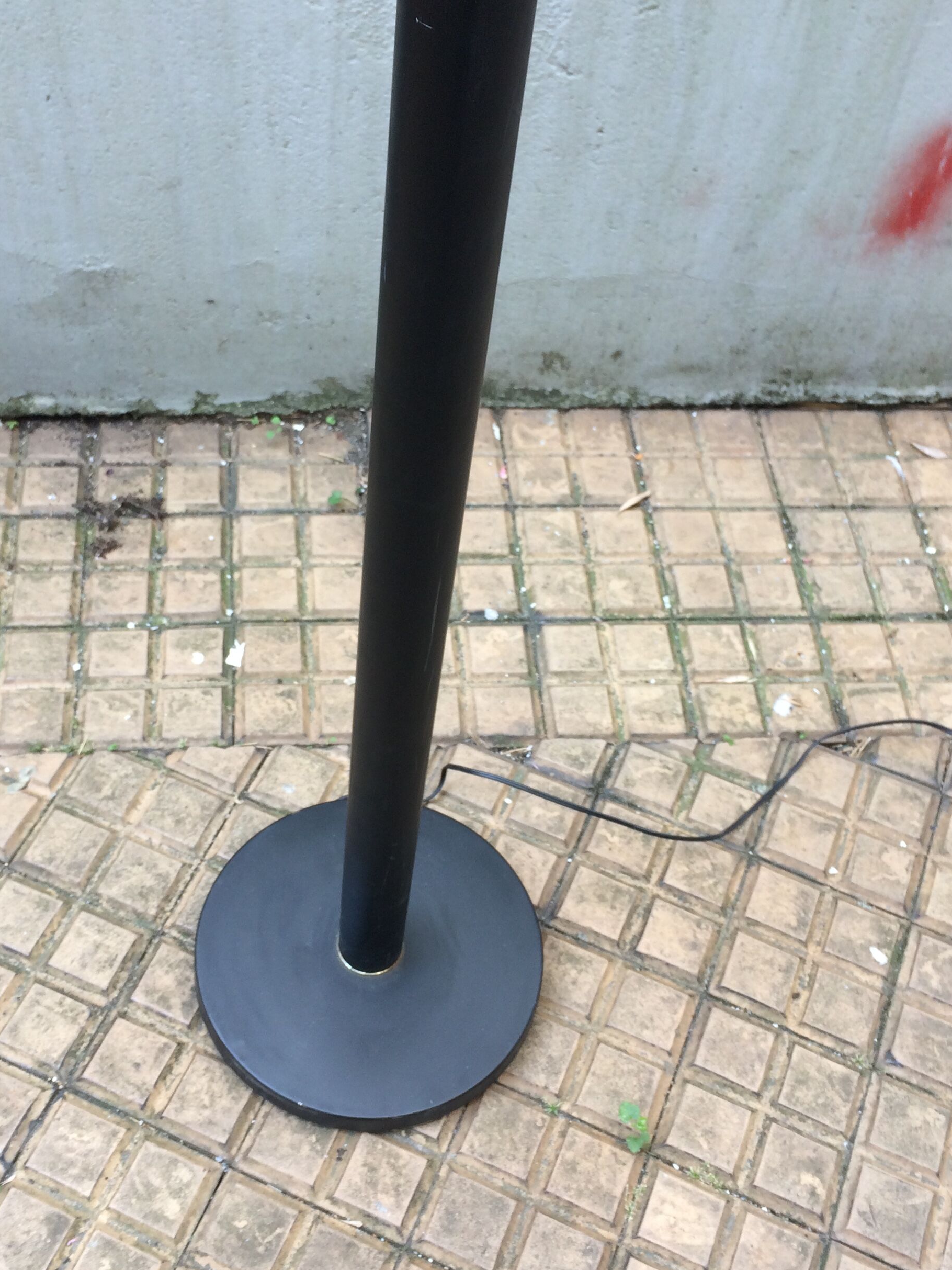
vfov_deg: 47.8
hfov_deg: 36.8
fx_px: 1430
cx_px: 430
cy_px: 669
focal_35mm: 39
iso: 40
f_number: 2.2
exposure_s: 1/50
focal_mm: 4.15
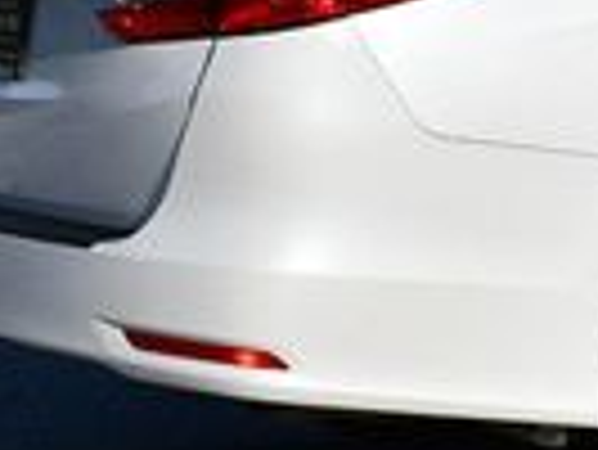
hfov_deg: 8.3
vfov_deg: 6.4
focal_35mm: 231
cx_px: 1061
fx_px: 3994
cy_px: -212
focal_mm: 25
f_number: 10
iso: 100
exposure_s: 1/400
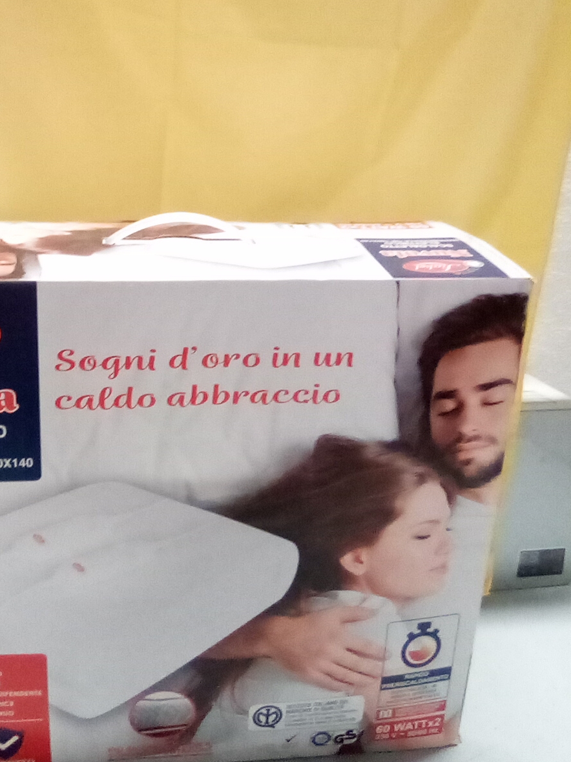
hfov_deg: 37.3
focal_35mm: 38
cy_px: 332
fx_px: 836
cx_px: 190
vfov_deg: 48.9
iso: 313
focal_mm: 2.27
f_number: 2.2
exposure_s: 1/20
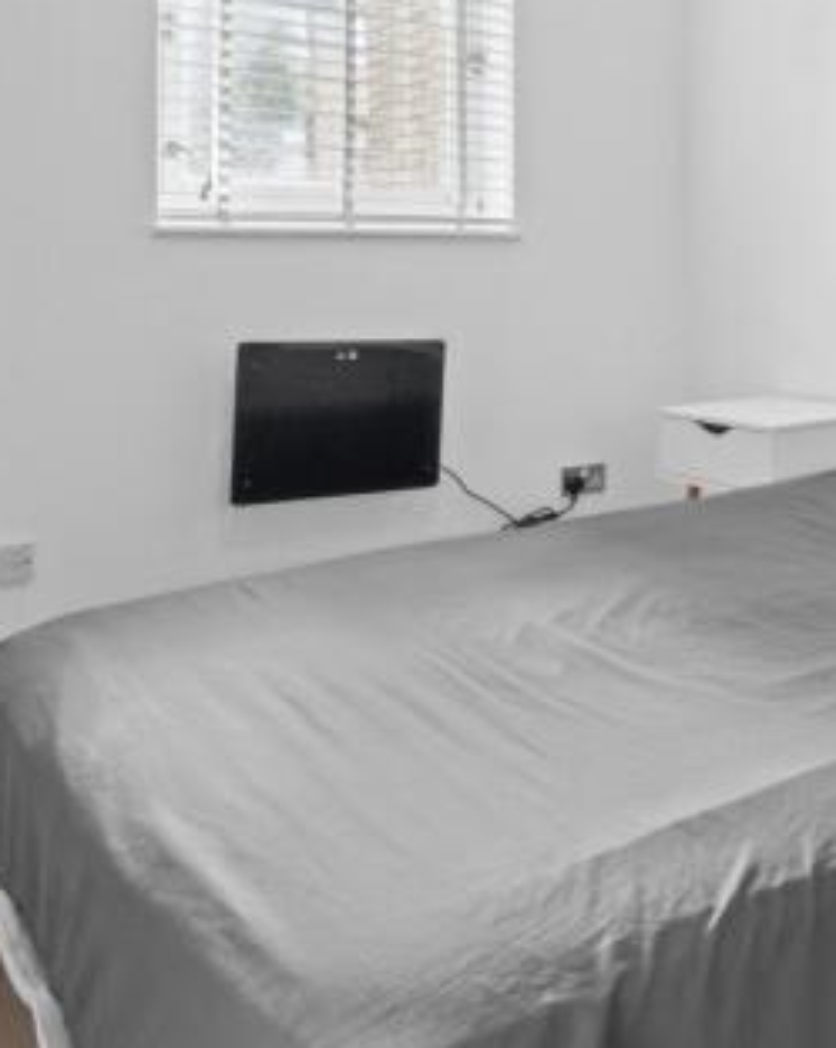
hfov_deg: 36.5
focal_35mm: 37
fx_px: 1146
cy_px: 210
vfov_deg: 46.5
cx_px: 816
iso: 800
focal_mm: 12
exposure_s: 3.2
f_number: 20
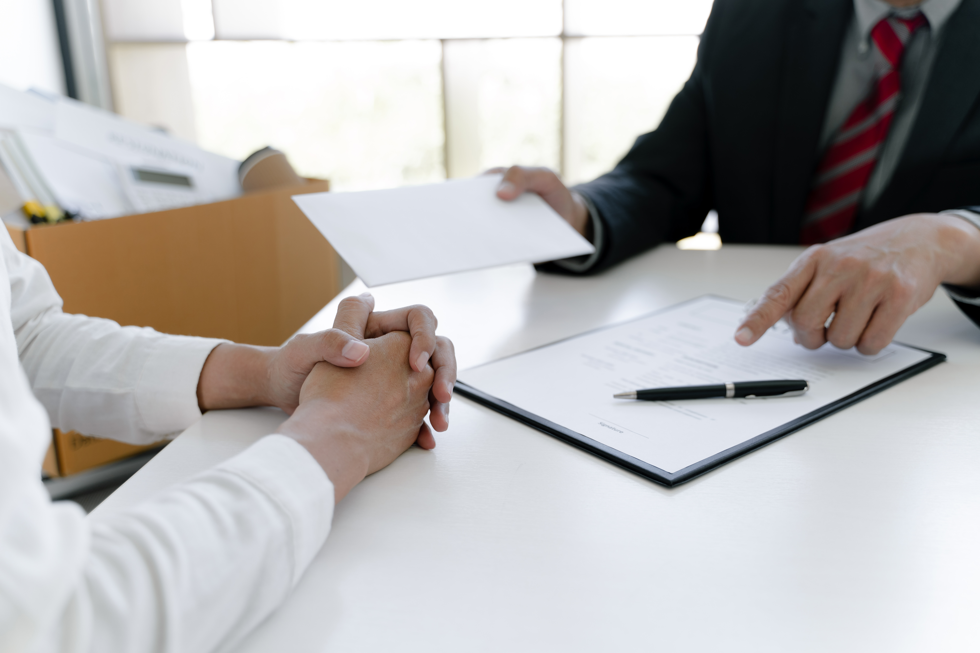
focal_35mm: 34
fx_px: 925
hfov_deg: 55.8
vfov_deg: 38.9
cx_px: 490
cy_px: 326
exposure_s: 1/125
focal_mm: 34
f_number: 2.8
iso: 200
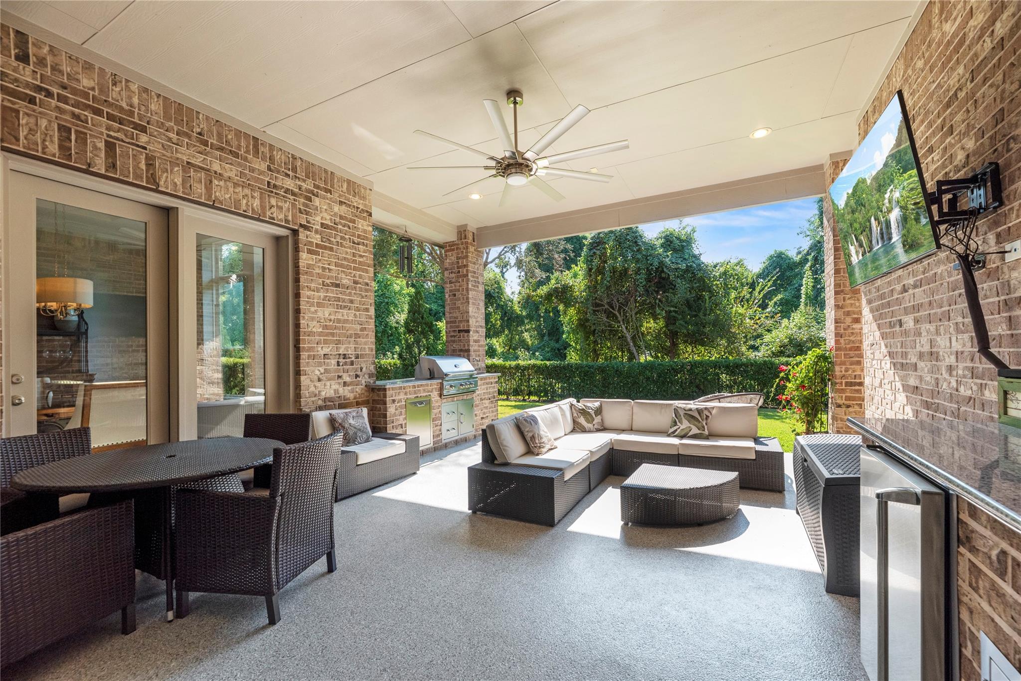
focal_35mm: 14
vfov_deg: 81.2
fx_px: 397
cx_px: 510
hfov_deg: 104.2
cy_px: 340
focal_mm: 14
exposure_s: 1/400
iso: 800
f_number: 8
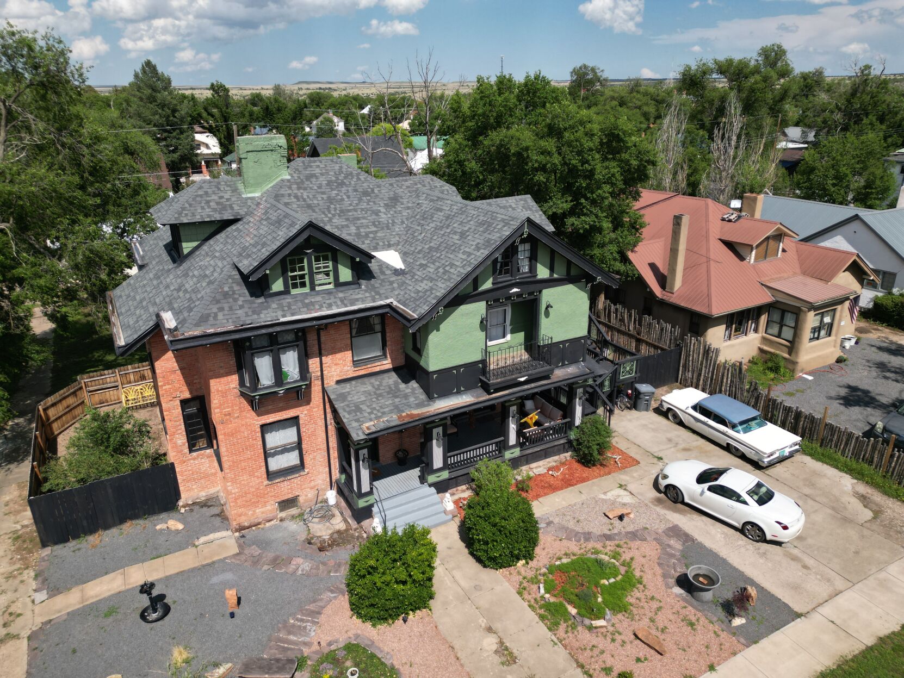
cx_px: 452
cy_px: 339
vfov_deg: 56.8
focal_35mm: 24
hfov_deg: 71.6
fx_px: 627
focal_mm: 6.72
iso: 110
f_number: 1.7
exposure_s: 1/250
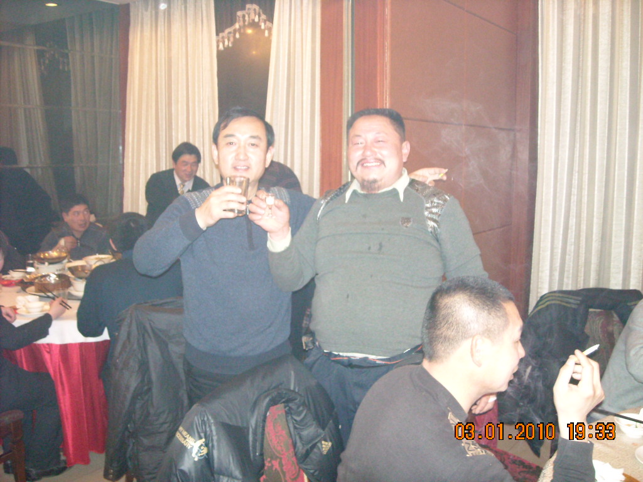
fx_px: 650
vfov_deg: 40.7
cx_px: 322
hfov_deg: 52.6
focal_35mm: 35
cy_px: 241
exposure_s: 1/60
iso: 702
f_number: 2.8
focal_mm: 5.7
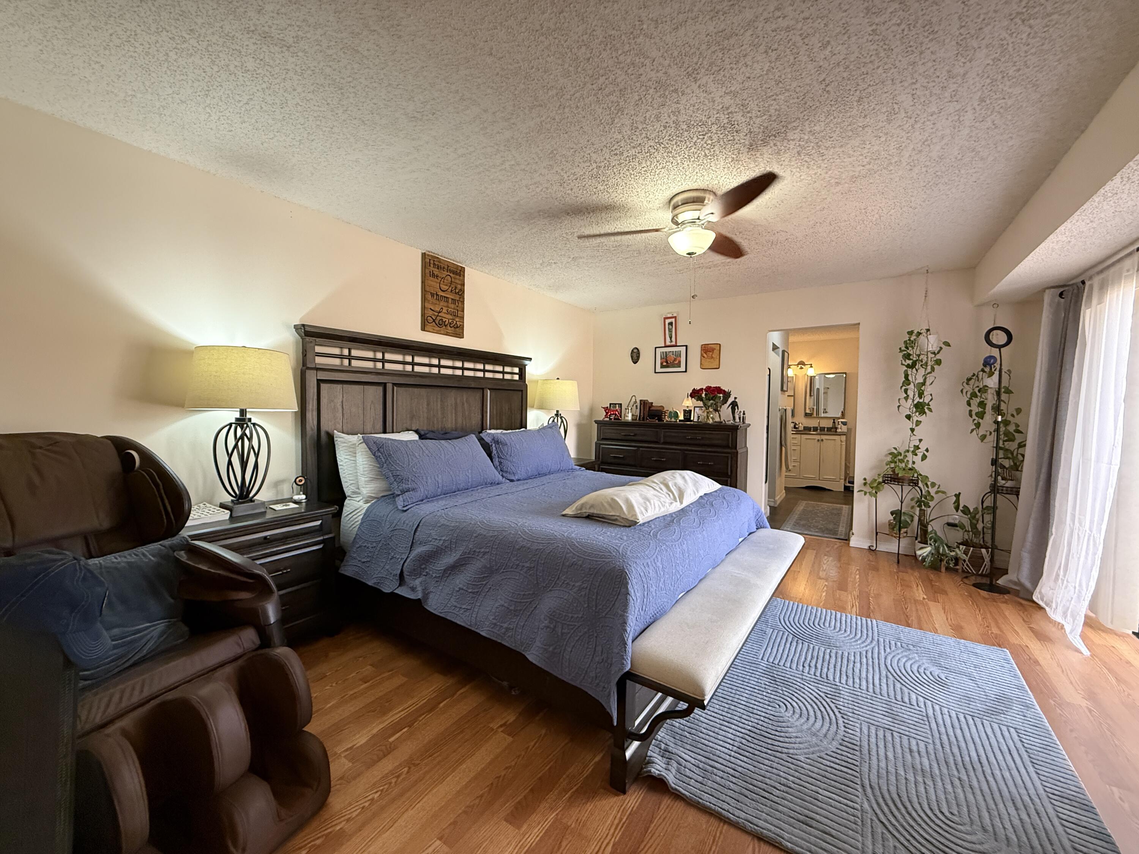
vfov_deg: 85.7
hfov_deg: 102.1
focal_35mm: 14
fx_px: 461
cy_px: 427
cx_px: 570
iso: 500
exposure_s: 1/60
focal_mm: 2.22
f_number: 2.2
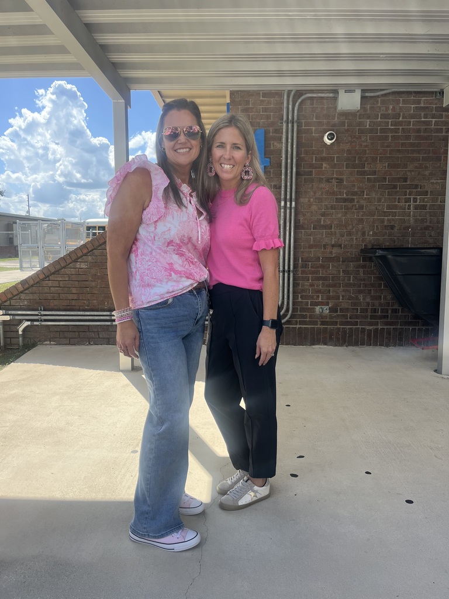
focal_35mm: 26
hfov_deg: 53.1
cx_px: 224
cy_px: 300
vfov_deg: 67.3
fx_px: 450
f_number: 1.6
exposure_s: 1/1580
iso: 50
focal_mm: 5.1
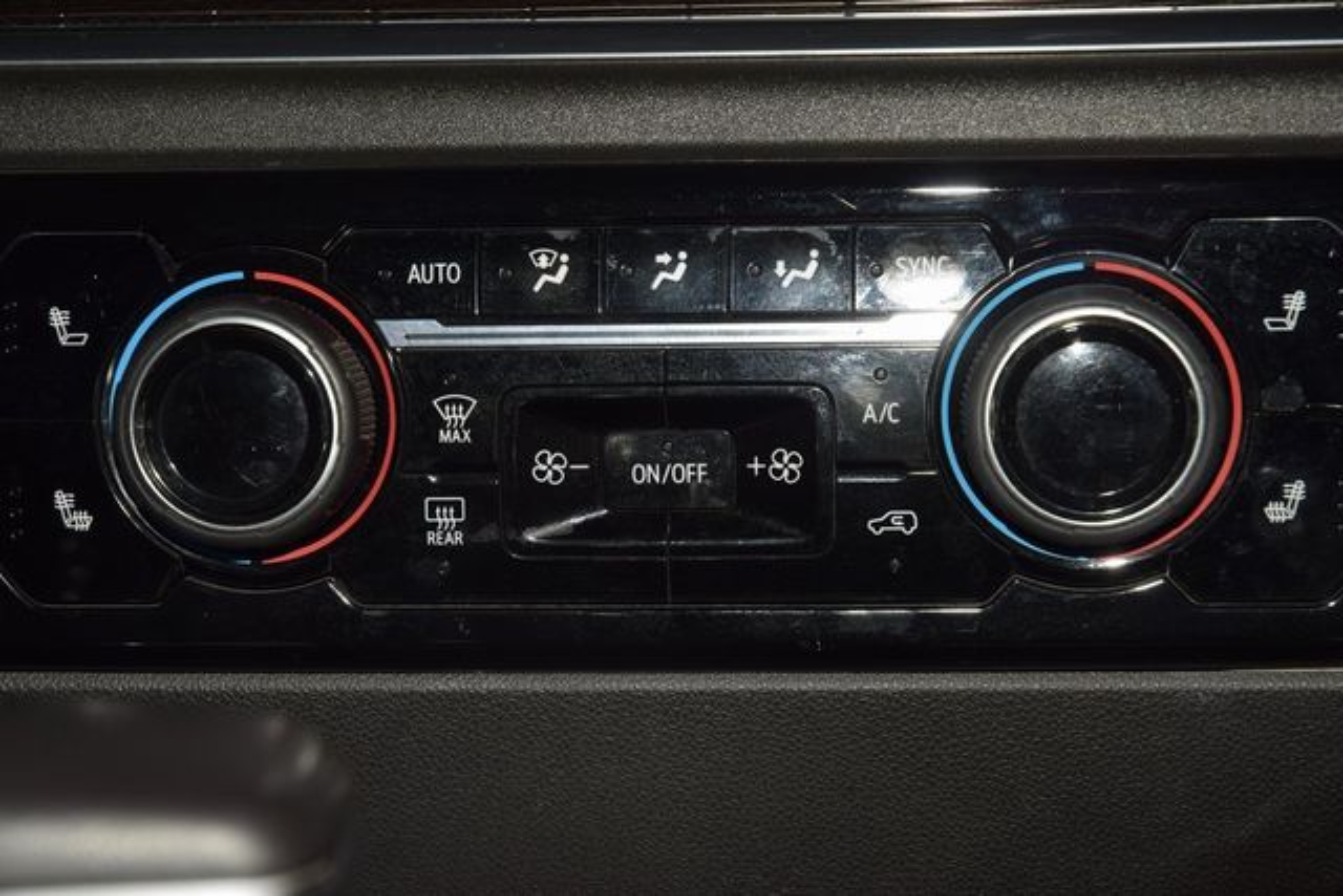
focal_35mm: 105
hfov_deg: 19.5
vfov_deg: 13.0
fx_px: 3918
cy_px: 448
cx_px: 672
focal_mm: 70
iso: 100
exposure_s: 1/125
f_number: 8
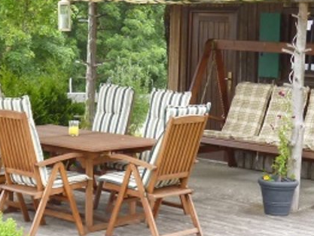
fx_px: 835
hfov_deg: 21.2
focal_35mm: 92
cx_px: 112
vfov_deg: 16.0
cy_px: 75
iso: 125
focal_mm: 5.7
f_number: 3.3
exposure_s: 1/60
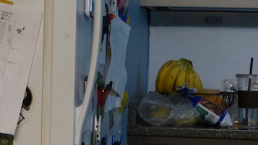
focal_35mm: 140
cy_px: 99
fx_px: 958
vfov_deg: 8.7
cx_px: 67
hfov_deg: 15.3
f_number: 2.8
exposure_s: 1/5
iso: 400
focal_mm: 15.5
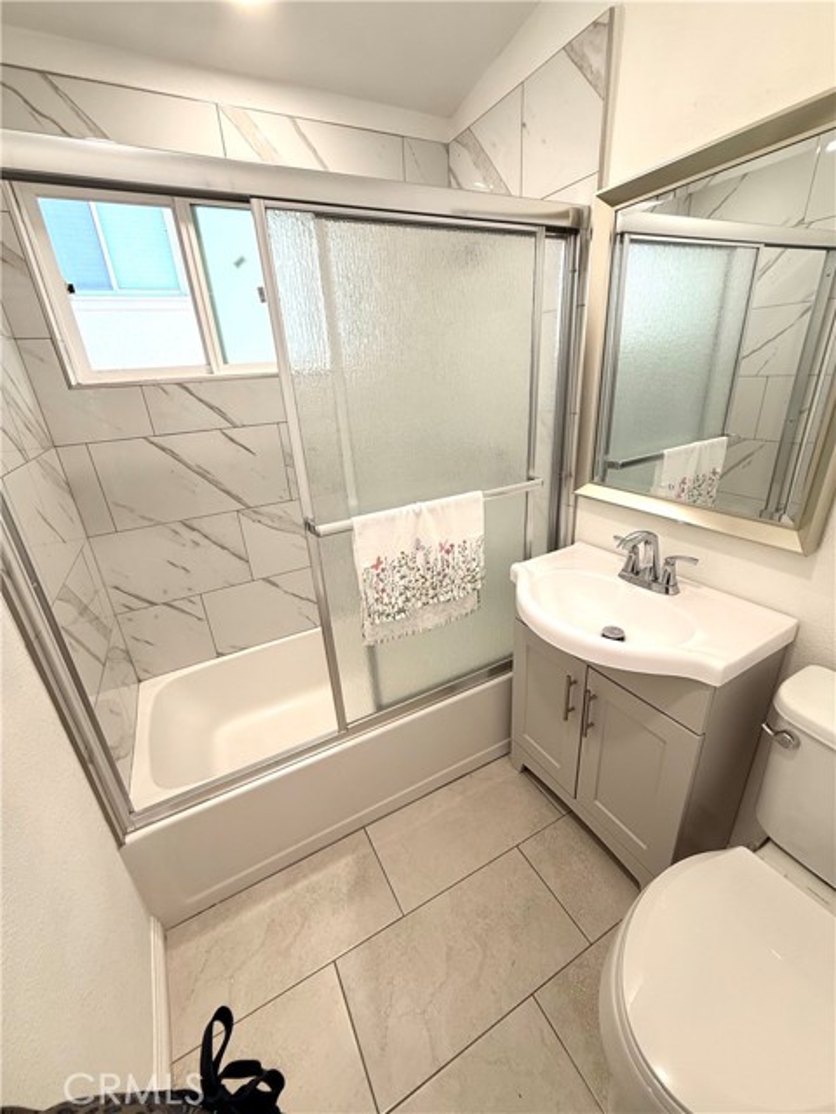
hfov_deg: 85.7
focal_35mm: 14
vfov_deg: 102.1
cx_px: 418
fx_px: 451
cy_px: 557
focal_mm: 2.22
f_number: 2.2
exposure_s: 1/120
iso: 80
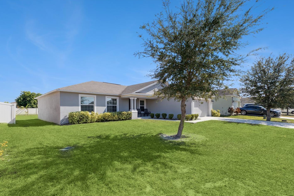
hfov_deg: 93.3
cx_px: 143
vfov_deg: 70.2
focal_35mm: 17
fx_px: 139
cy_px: 109
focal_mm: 10
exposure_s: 1/320
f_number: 8
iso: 100
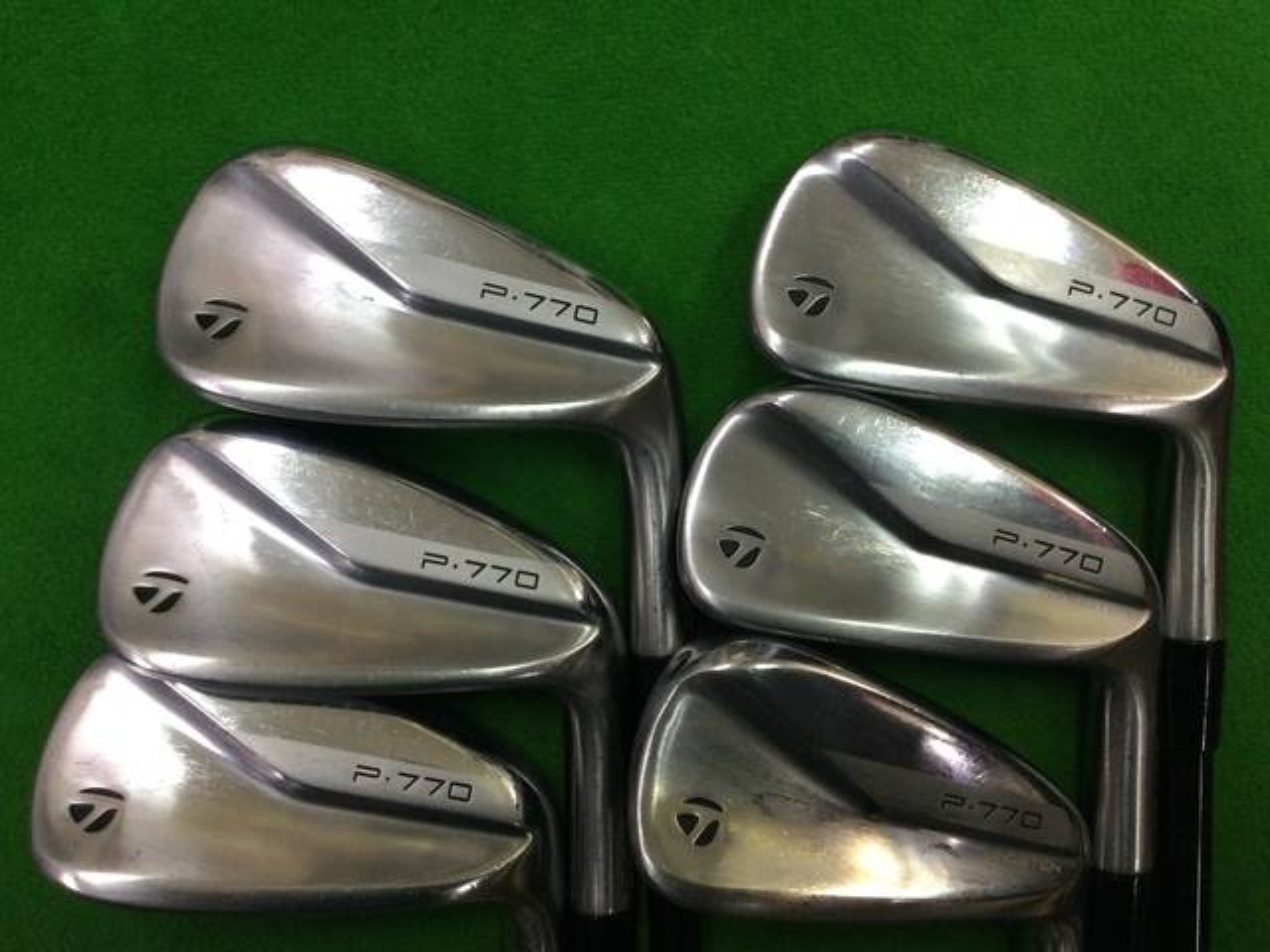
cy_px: 476
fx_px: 1137
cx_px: 635
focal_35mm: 31
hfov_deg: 58.4
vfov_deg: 45.4
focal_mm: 3.3
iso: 64
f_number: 2.4
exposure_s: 1/30
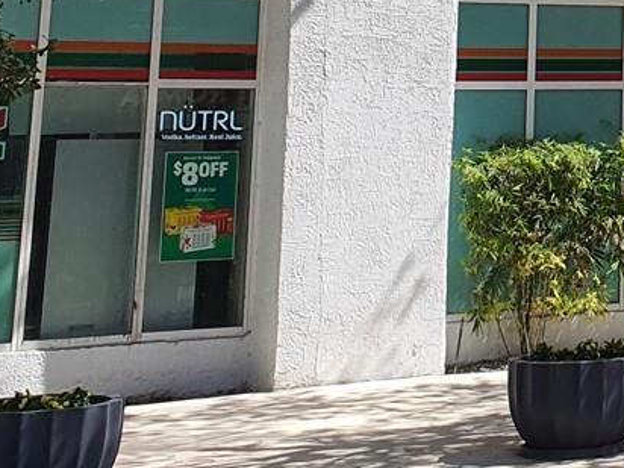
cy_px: -247
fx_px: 1821
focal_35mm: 101
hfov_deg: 17.5
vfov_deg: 13.7
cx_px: 936
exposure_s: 1/1244
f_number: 2.4
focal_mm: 4.3
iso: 50
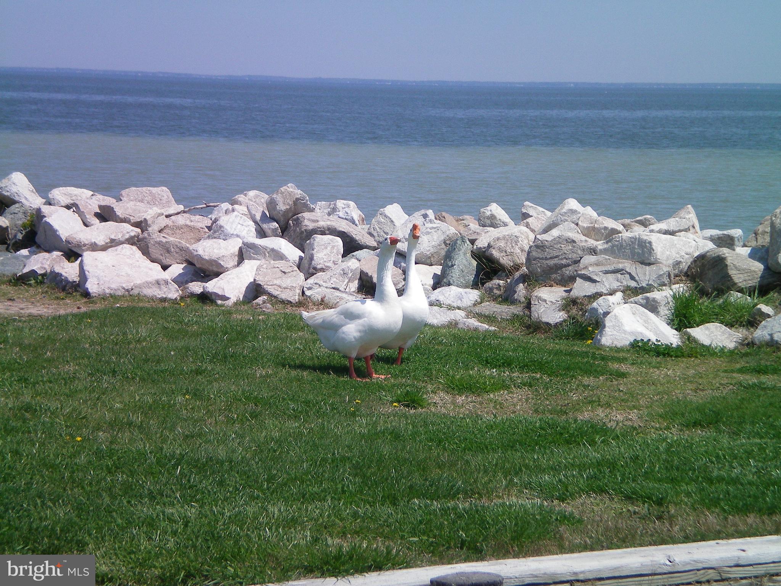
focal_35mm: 114
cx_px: 390
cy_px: 293
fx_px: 2572
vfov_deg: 13.0
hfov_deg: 17.3
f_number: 5.9
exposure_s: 1/500
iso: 64
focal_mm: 18.9
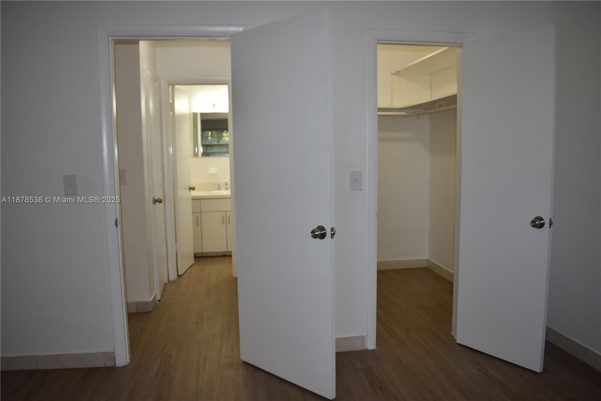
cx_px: 300
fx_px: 451
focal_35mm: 27
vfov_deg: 47.9
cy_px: 200
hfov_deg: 67.4
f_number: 3.5
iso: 320
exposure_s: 1/125
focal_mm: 18
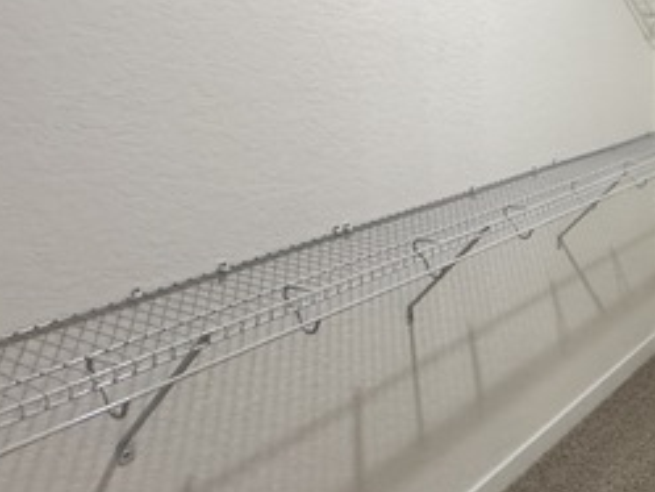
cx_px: 760
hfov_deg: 39.3
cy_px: 82
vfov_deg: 37.9
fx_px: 682
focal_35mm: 36
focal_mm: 2.22
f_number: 2.2
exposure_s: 1/120
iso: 320
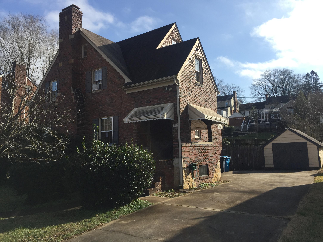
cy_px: 121
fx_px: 271
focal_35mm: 29
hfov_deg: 61.7
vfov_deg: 48.2
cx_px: 162
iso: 32
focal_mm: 4.15
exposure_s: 1/1721
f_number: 2.2
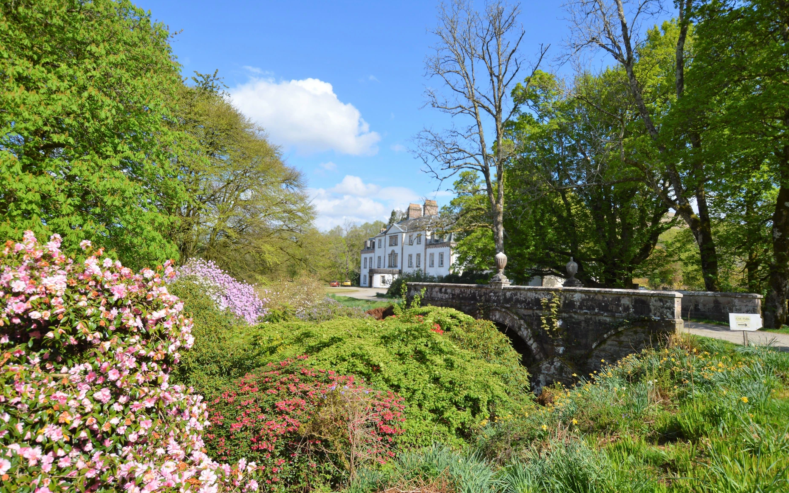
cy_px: 239
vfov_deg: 58.4
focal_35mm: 21
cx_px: 388
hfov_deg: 83.6
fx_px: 441
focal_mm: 13
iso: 100
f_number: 8
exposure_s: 1/250
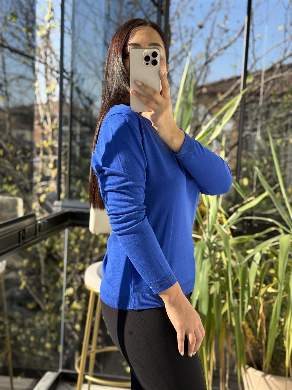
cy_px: 195
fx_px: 540
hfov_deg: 30.3
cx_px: 146
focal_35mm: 48
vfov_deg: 39.7
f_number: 1.78
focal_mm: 6.76
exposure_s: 1/865
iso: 64
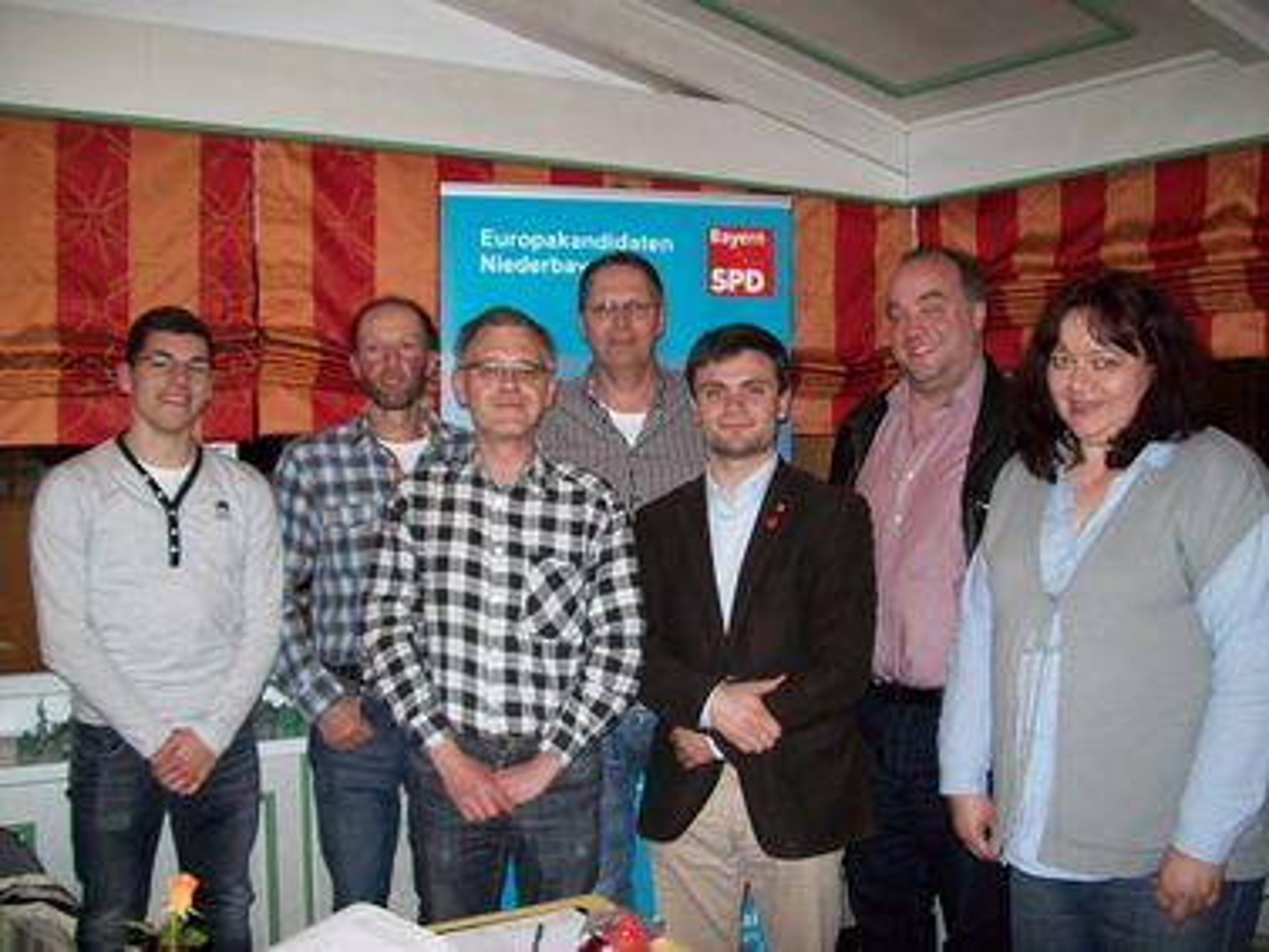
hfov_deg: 51.3
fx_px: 1320
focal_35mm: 36
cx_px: 634
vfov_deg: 39.7
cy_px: 476
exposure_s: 1/64
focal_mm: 6
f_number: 2.7
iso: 200
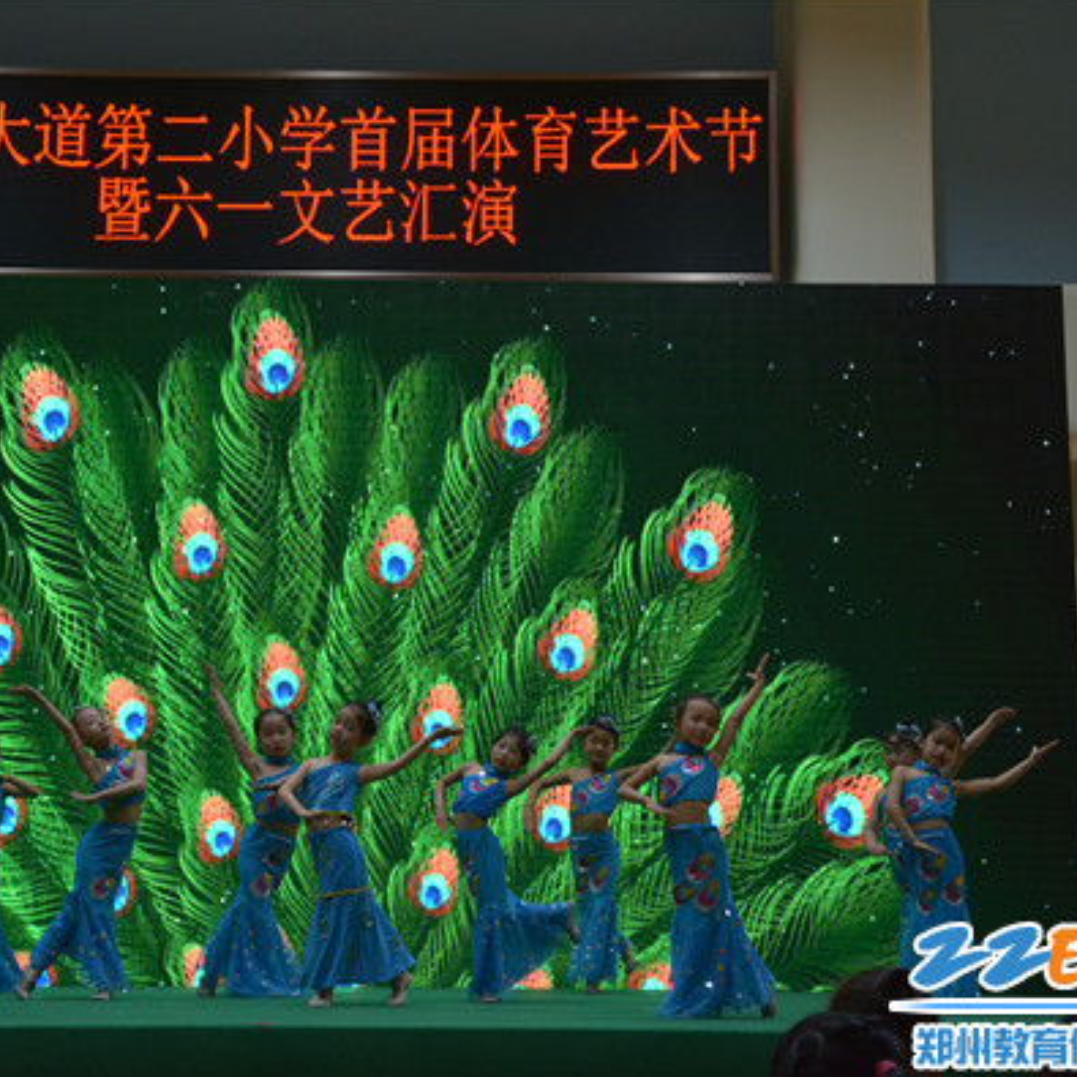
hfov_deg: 27.6
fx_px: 2182
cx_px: 404
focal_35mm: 62
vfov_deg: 27.7
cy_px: 534
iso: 1250
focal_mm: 32
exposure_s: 1/125
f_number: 5.6
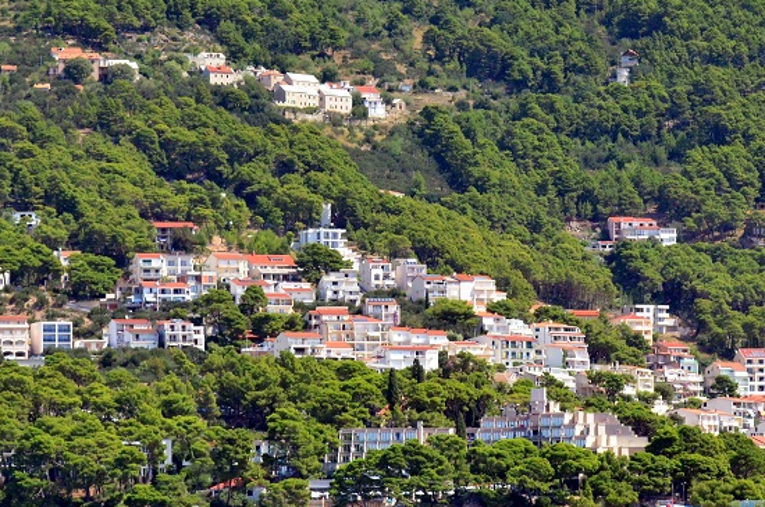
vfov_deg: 7.2
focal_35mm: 191
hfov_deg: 10.8
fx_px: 4049
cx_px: 414
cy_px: 198
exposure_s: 1/6400
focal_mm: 70
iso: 2000
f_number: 5.6
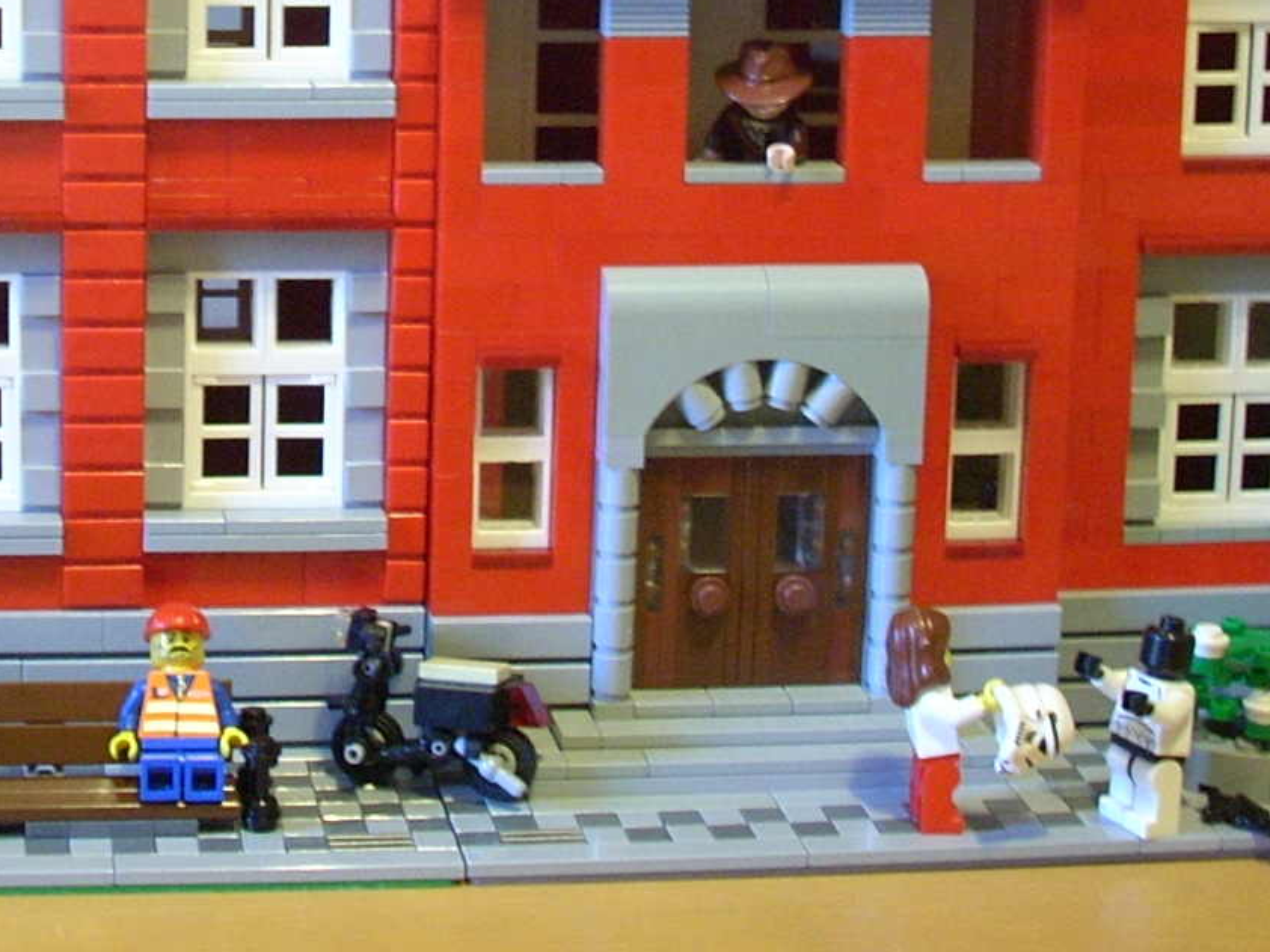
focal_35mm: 90
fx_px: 3301
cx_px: 282
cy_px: -60
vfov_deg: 16.0
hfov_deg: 21.5
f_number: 2.8
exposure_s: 1/6.4
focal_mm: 6.2
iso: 200
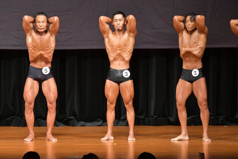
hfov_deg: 7.2
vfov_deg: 4.8
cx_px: 119
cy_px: 80
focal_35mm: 285
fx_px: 1883
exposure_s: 1/400
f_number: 5.6
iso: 8000
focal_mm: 190
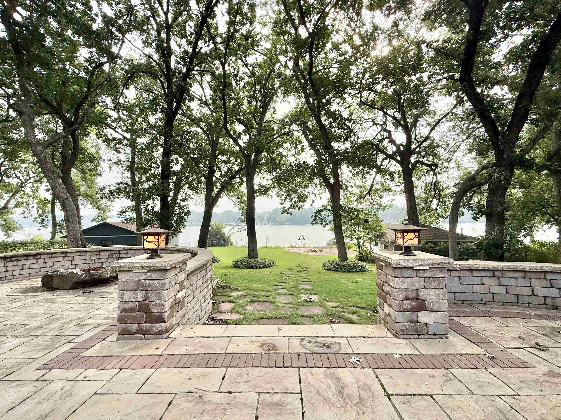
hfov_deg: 102.1
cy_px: 210
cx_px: 280
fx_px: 227
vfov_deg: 85.7
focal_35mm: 14
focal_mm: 2.22
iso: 64
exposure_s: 1/679
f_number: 2.2
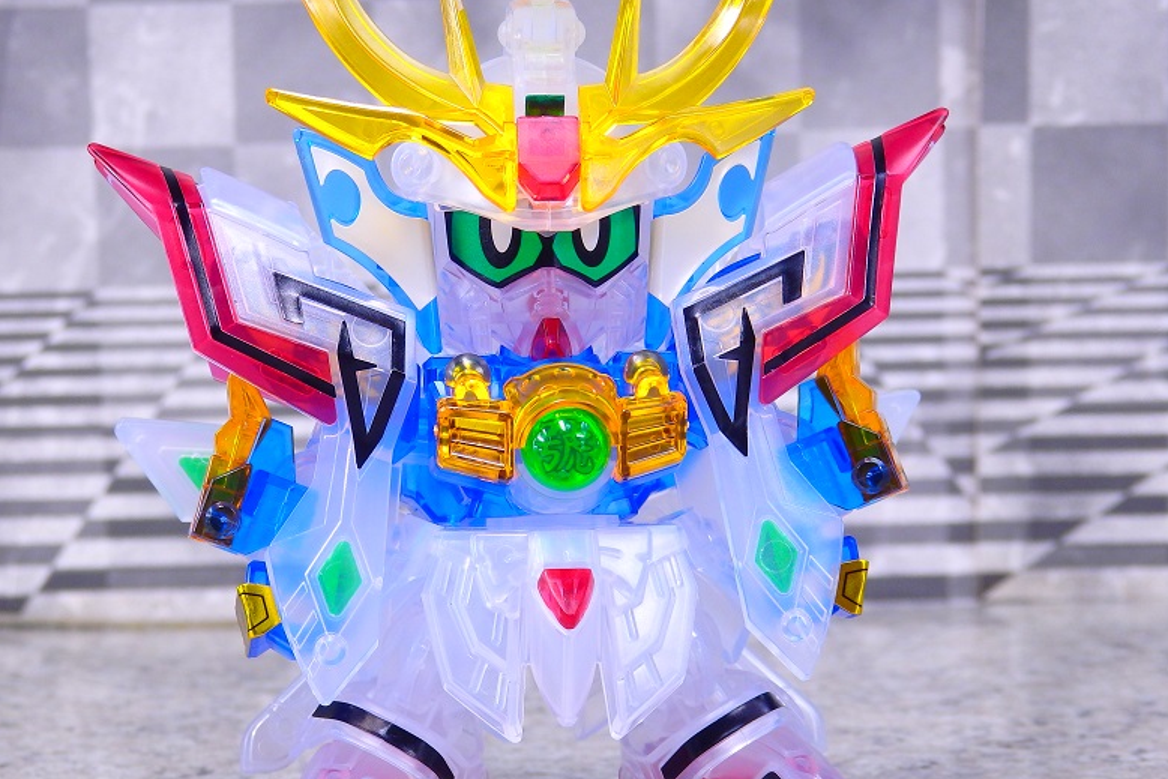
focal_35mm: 90
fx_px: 2920
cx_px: 522
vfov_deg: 15.2
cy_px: 398
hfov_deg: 22.6
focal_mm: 13.1
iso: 200
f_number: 4.5
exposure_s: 1/80
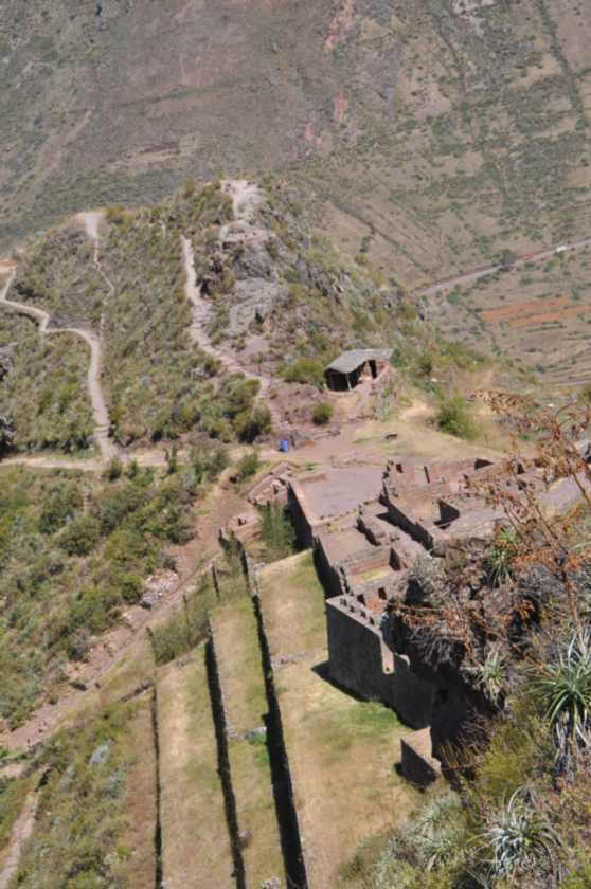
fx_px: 2073
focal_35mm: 84
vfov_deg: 24.2
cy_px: 444
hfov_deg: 16.2
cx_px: 296
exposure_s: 1/750
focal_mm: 56
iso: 200
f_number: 6.7
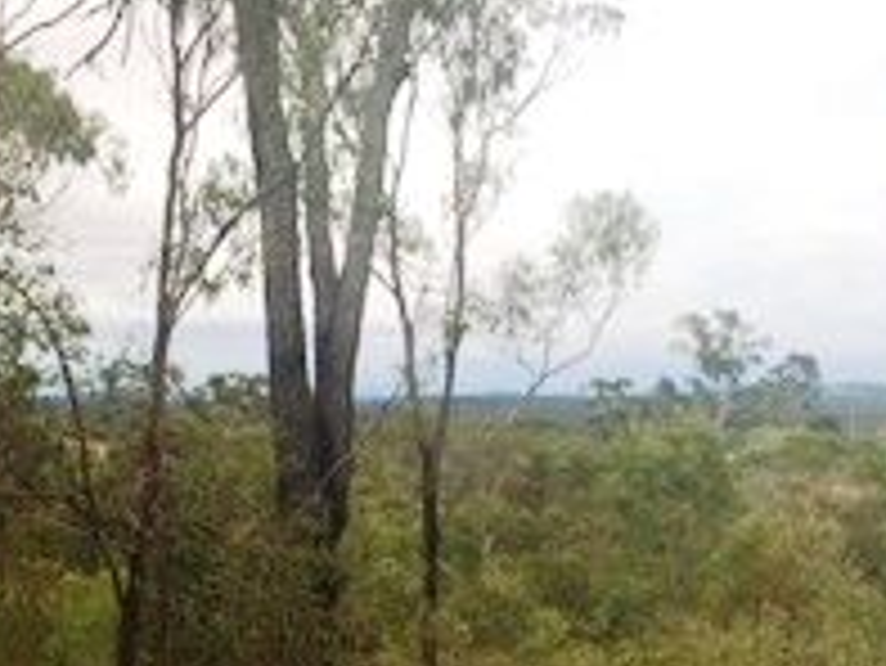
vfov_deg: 15.6
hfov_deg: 20.9
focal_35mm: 94
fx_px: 2407
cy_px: 549
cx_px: 445
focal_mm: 4.15
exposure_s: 1/366
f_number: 2.2
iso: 25
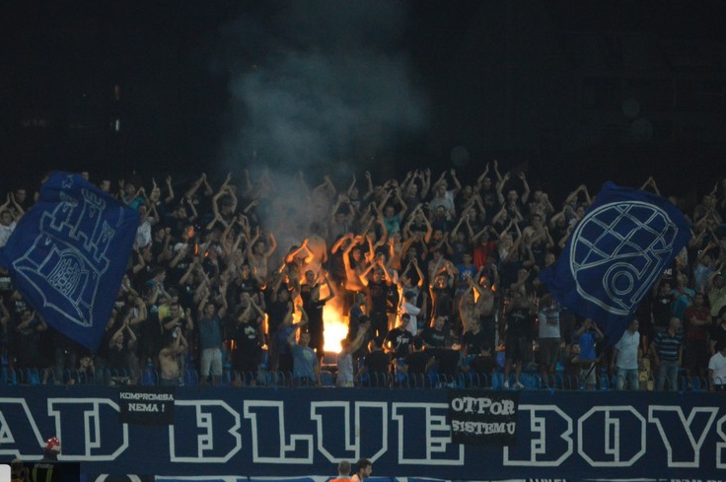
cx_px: 312
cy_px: 259
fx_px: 7393
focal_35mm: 367
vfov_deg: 3.7
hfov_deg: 5.6
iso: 3200
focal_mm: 200
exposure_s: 1/250
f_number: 5.6
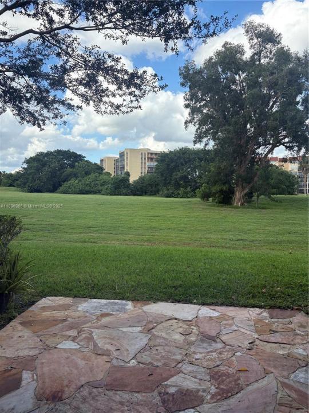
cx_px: 154
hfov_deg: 53.1
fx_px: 309
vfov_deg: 67.3
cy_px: 206
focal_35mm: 26
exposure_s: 1/1263
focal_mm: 5.96
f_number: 1.6
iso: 50
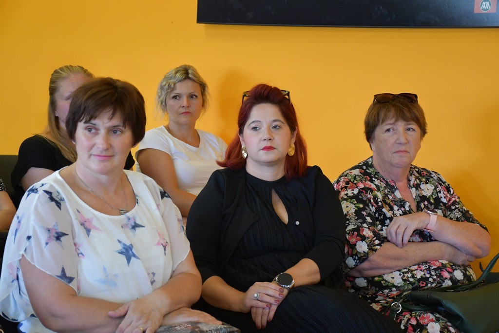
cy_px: 166
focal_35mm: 78
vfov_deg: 17.5
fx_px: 1081
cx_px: 250
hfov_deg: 26.0
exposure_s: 1/125
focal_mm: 52
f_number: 4.8
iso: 3200
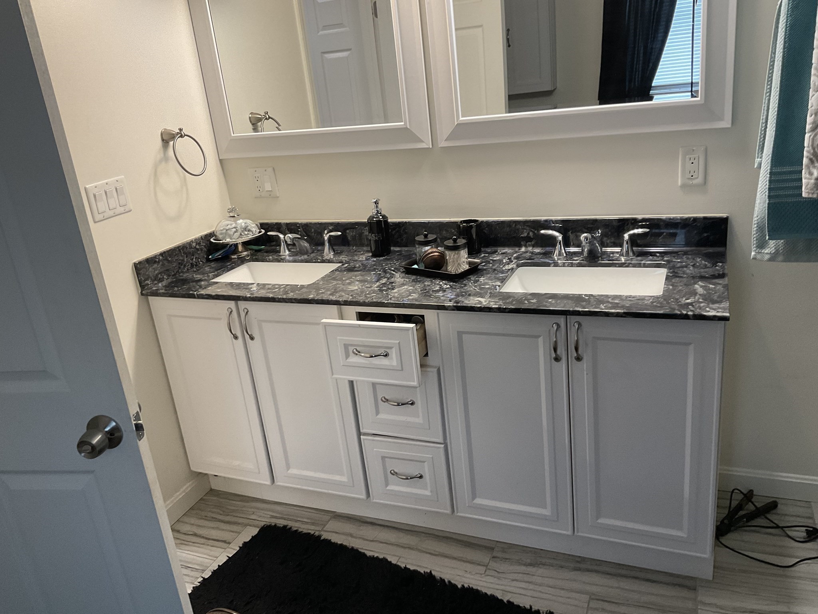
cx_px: 409
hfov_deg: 61.7
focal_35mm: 29
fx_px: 685
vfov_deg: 48.2
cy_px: 307
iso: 100
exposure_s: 1/60
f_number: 1.8
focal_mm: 3
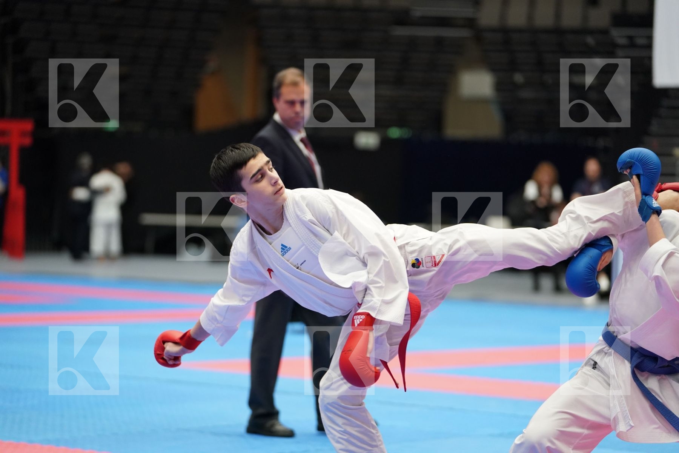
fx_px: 2320
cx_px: 340
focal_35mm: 123
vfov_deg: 11.1
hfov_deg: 16.7
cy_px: 226
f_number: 2.8
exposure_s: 1/1000
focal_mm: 123
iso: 4000
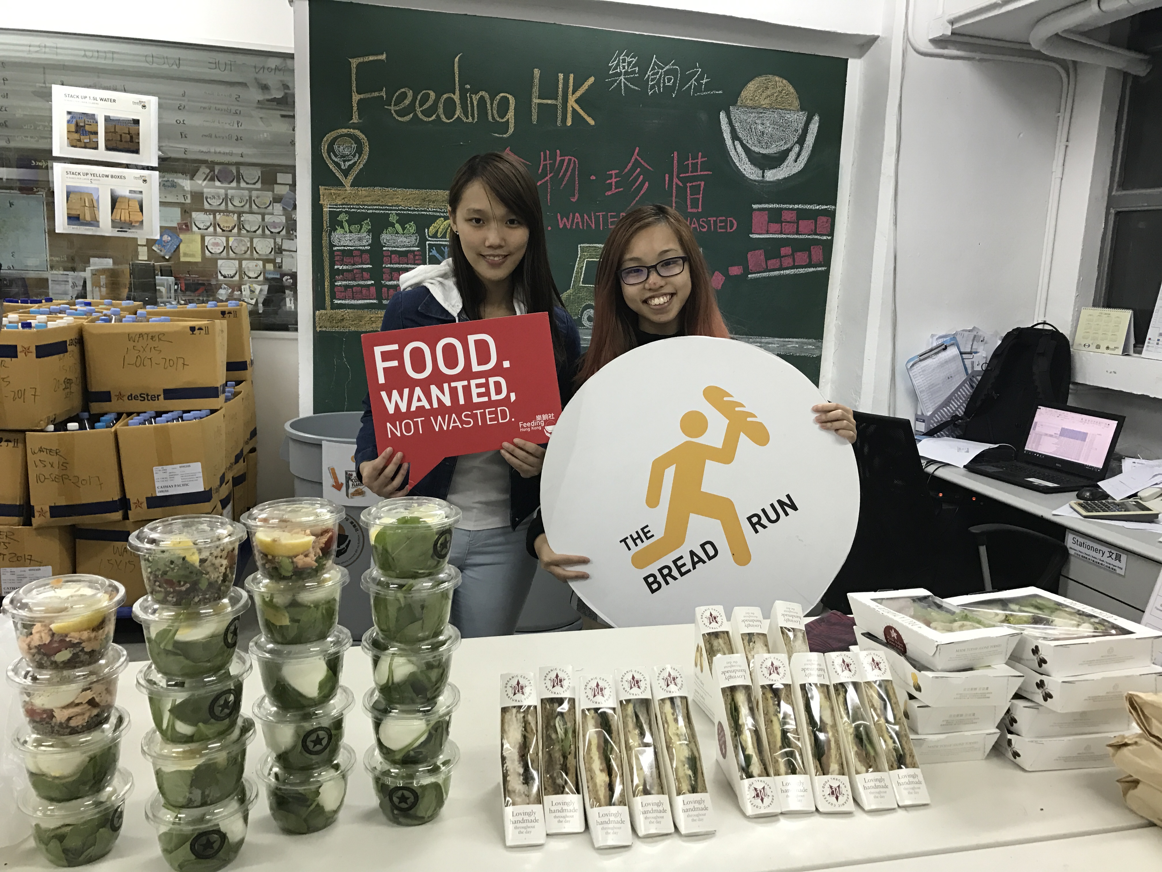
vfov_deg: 49.7
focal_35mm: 28
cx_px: 581
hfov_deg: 63.4
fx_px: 940
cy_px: 436
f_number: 1.8
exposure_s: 1/17
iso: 40
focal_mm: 3.99
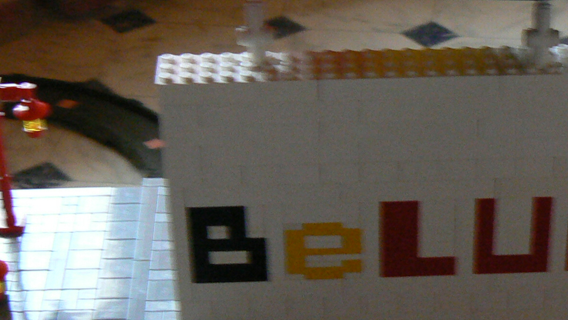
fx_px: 1642
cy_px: 257
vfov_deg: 11.1
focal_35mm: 109
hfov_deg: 19.5
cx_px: 407
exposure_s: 1/13
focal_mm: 6.9
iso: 200
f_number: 2.8
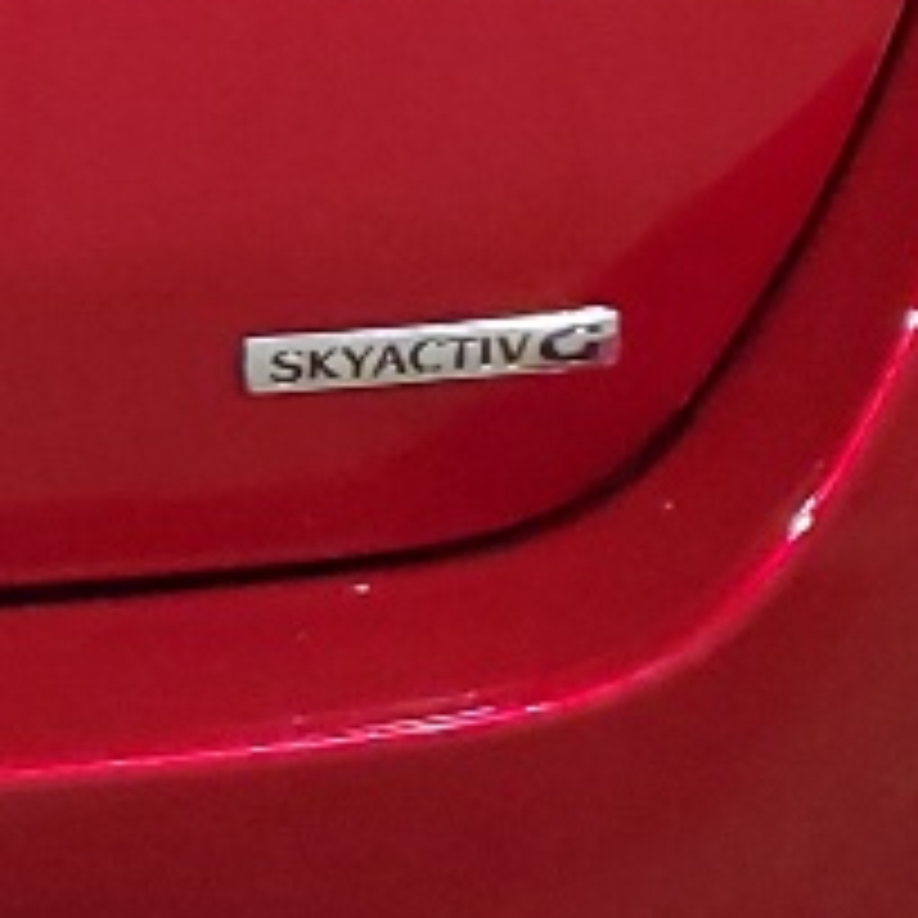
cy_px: 40
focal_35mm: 180
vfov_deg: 9.7
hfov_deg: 8.9
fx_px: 5401
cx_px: -1188
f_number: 1.5
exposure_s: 1/60.2
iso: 198
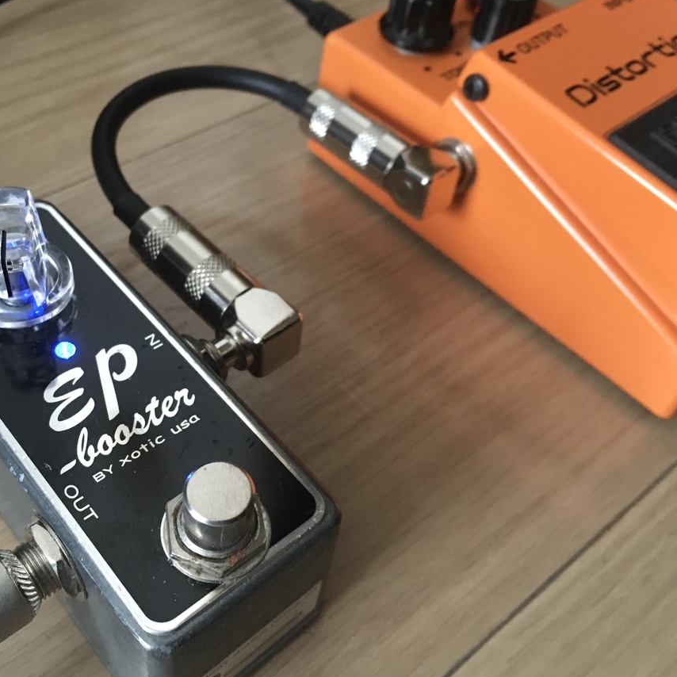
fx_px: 797
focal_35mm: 36
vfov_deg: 46.0
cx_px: 271
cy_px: 346
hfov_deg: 45.8
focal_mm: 4.15
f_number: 2.2
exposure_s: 1/15
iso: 400
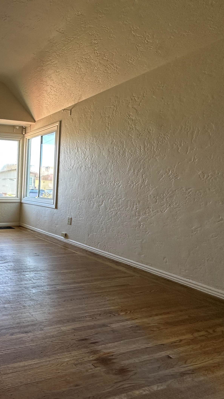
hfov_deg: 39.6
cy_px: 192
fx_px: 232
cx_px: -35
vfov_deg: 81.2
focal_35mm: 22
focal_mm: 2.22
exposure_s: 1/99
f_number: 2.2
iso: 100
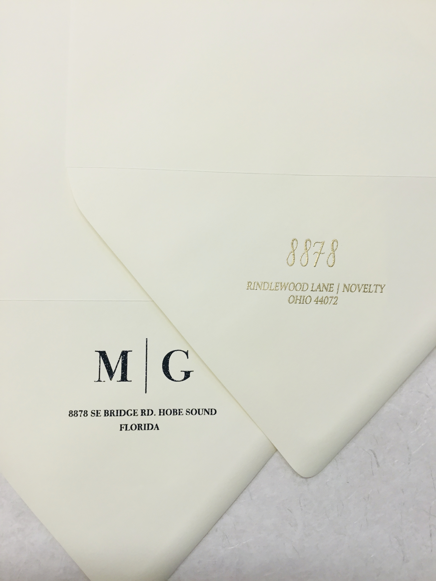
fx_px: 521
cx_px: 218
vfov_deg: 58.4
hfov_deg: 45.4
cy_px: 290
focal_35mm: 31
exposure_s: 1/120
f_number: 2.4
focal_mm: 3.3
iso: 25
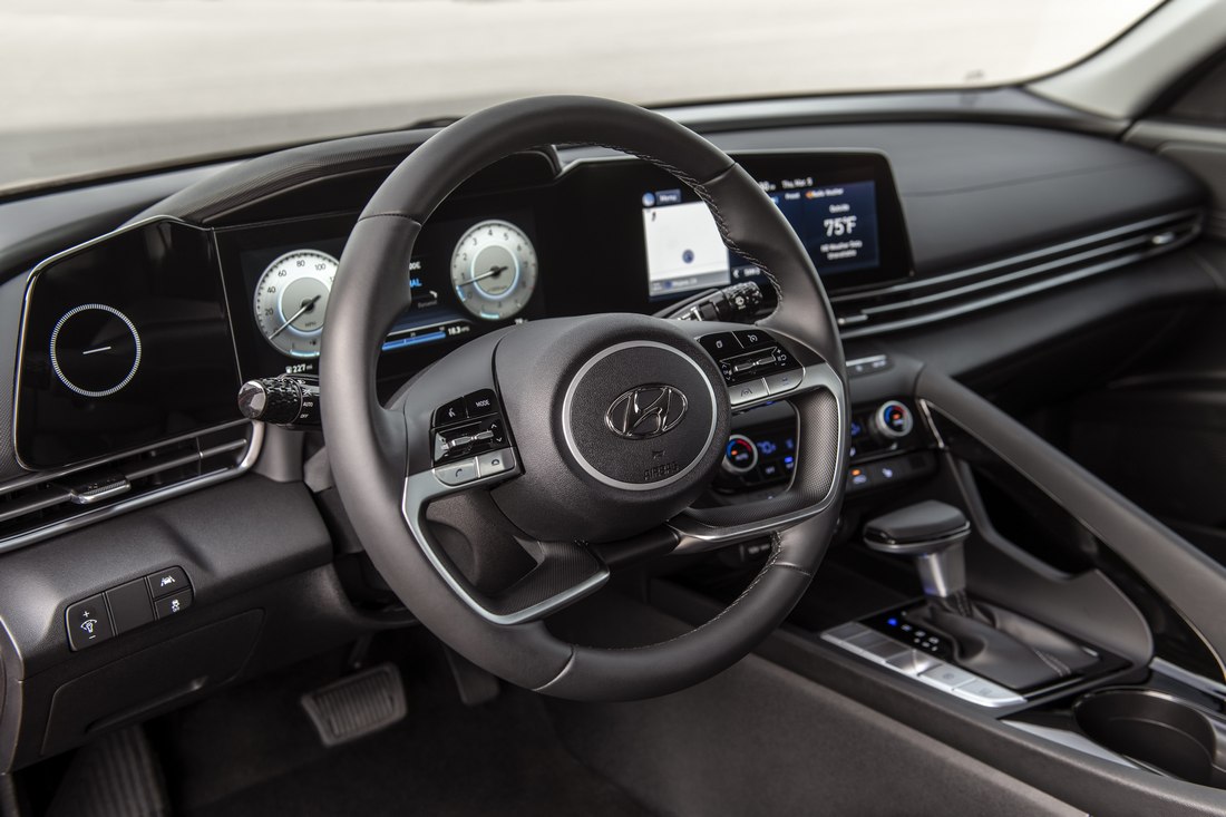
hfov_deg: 50.7
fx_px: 1294
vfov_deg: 35.0
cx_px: 613
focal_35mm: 38
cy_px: 408
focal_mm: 38
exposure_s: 1/50
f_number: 4.5
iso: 200
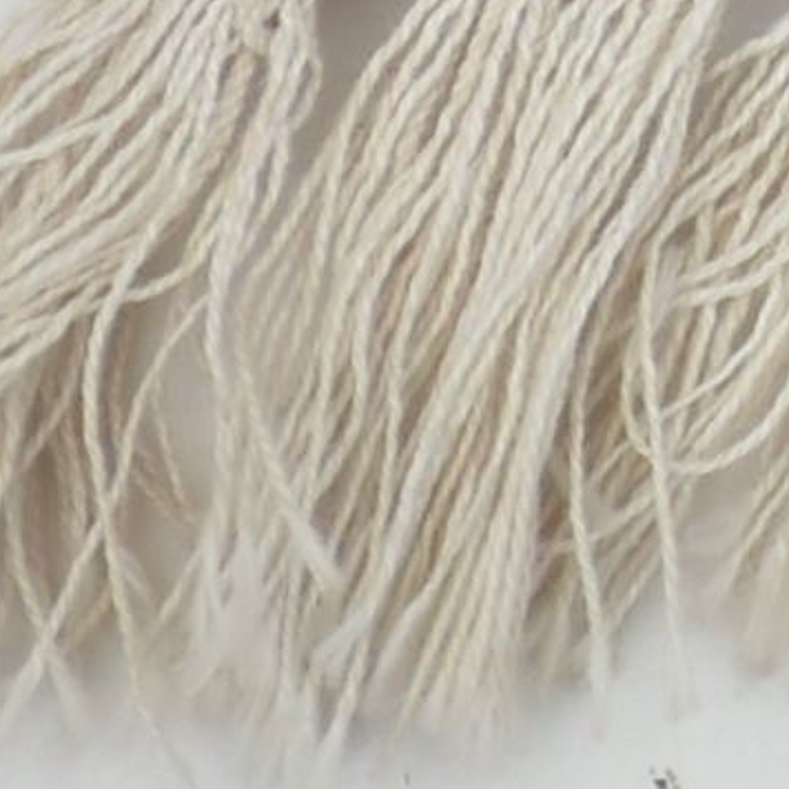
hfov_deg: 2.0
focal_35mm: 858
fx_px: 22125
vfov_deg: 2.0
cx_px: 2717
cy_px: -1425
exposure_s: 1/200
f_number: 8
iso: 200
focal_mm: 80
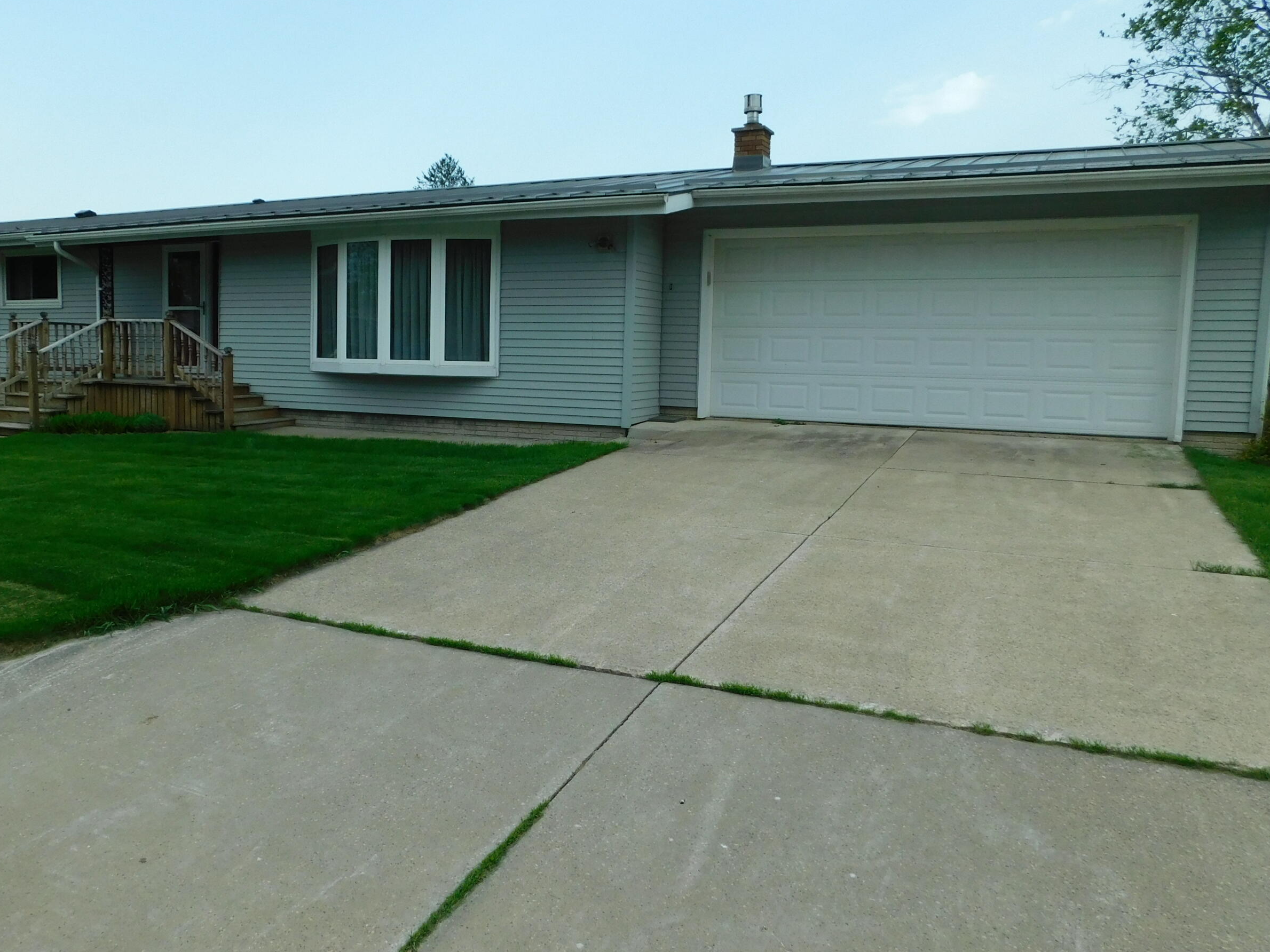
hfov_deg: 61.1
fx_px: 1064
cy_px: 469
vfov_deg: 48.2
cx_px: 506
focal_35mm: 29
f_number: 3
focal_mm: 4
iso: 125
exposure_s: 1/640
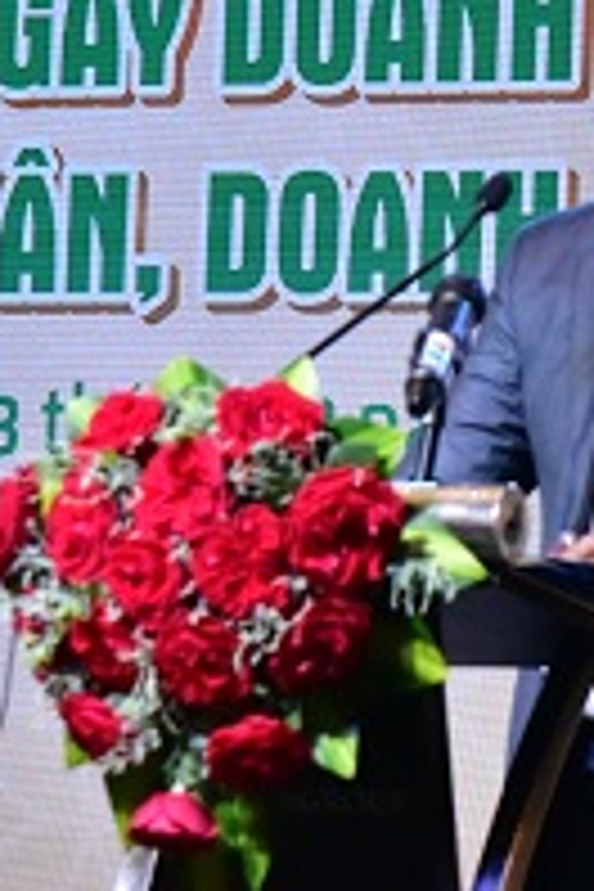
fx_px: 8984
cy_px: 162
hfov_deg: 3.8
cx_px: 504
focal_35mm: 363
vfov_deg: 5.7
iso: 3200
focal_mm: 120
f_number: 8
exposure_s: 1/160
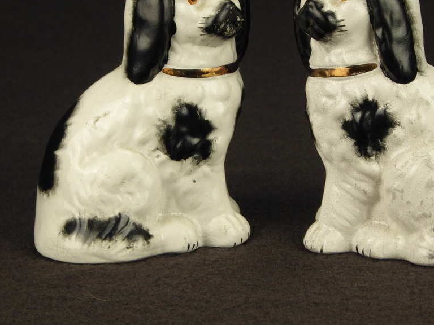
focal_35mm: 224
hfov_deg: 8.8
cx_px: 275
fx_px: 2808
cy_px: 123
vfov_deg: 6.6
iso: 200
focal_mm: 30.9
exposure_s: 1/50
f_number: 5.6
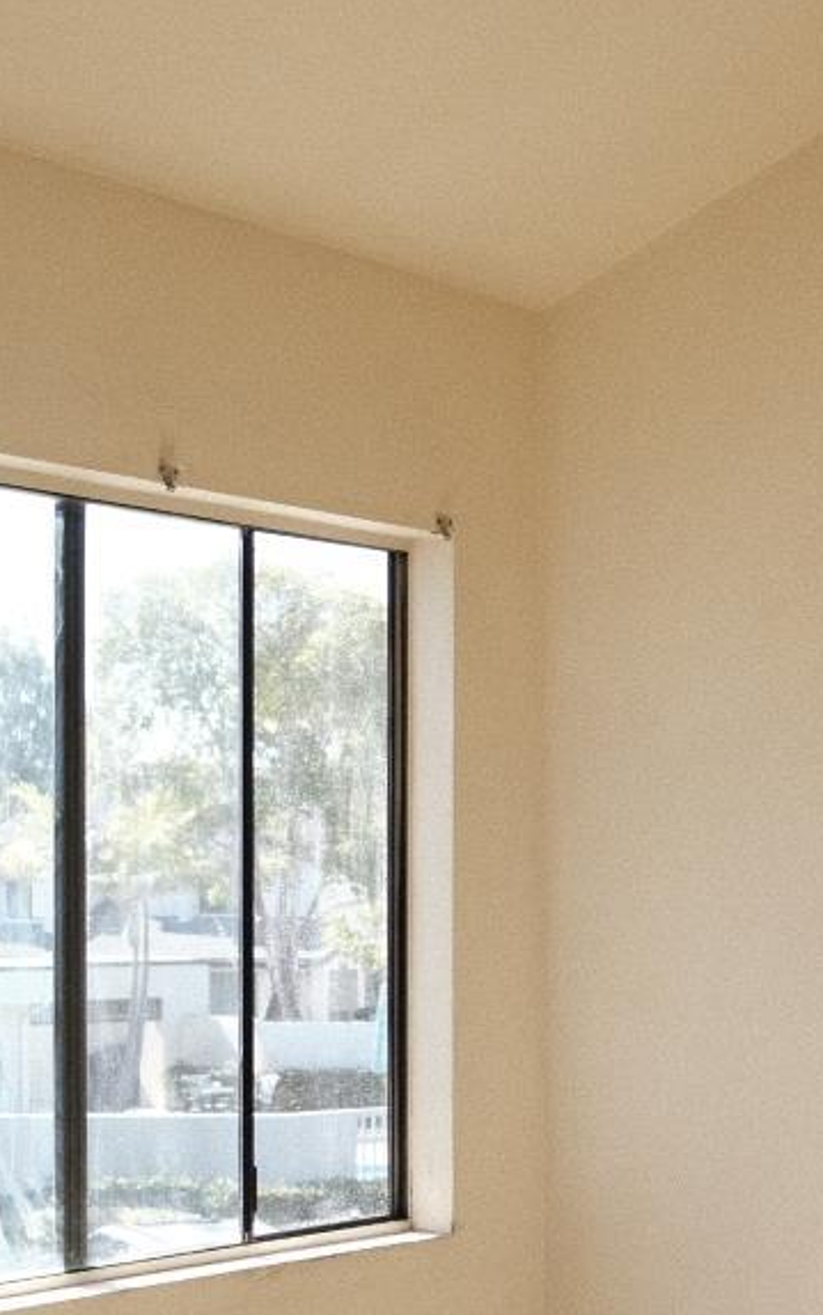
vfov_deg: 29.5
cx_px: 1041
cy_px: 923
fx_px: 2475
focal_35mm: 69
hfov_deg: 17.8
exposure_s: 1/280
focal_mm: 16
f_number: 2.5
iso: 160
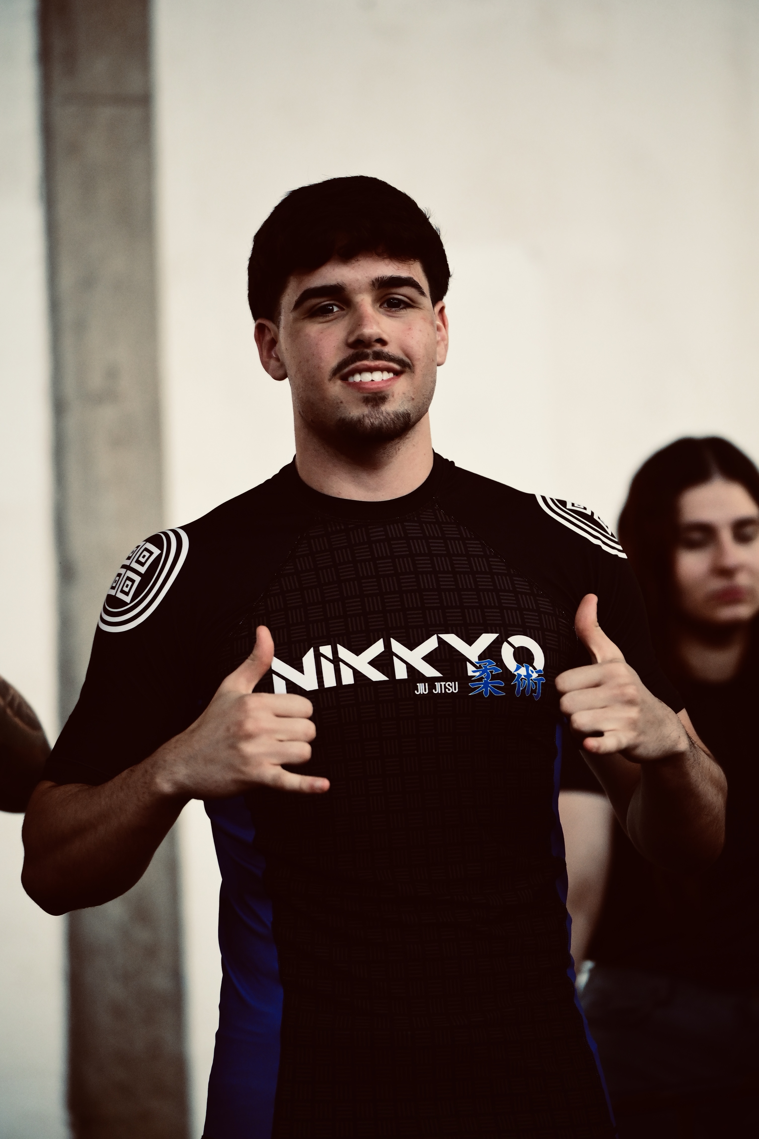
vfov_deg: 15.8
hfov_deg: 10.5
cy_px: 570
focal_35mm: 130
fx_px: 4113
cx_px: 380
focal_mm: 130
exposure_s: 1/800
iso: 5000
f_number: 2.8
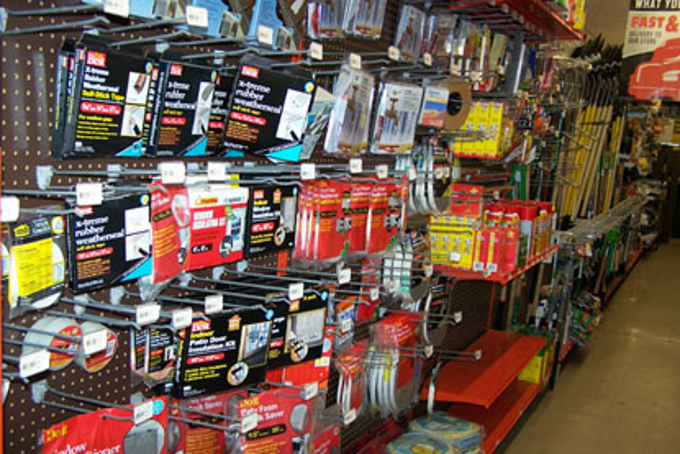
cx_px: 339
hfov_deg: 48.4
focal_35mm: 40
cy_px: 248
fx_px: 756
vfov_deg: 33.4
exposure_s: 1/60
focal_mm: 6.3
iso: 160
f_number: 2.8
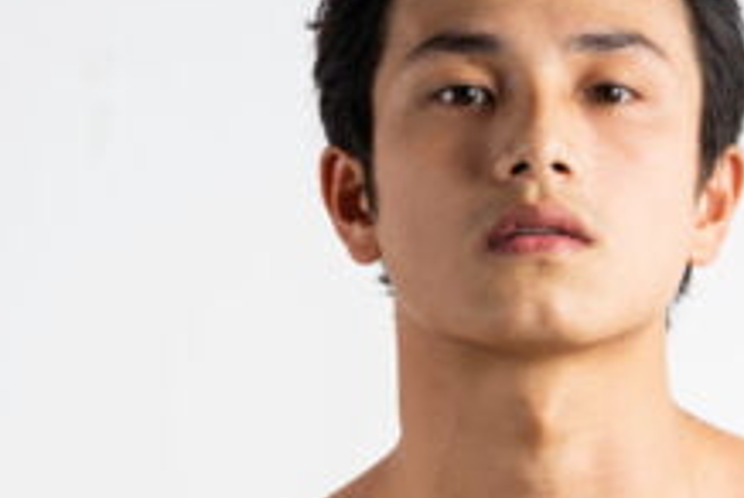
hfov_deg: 6.9
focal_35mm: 299
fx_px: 6188
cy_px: 689
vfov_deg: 4.6
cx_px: 570
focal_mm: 85
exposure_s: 1/160
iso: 100
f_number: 8
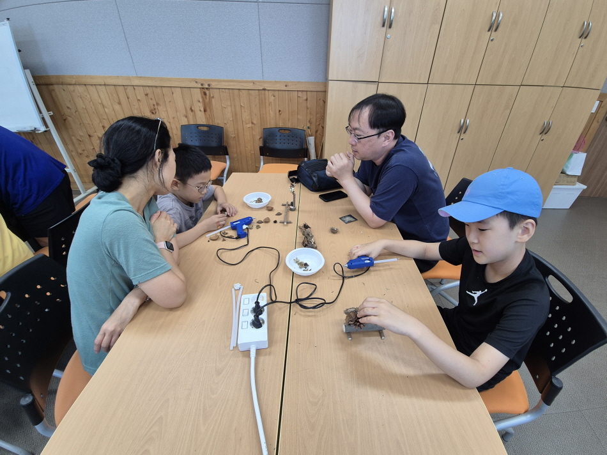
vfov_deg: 89.9
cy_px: 228
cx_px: 304
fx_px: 228
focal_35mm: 13
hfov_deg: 106.2
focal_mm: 2.2
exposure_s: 1/60
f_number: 2.2
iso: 100
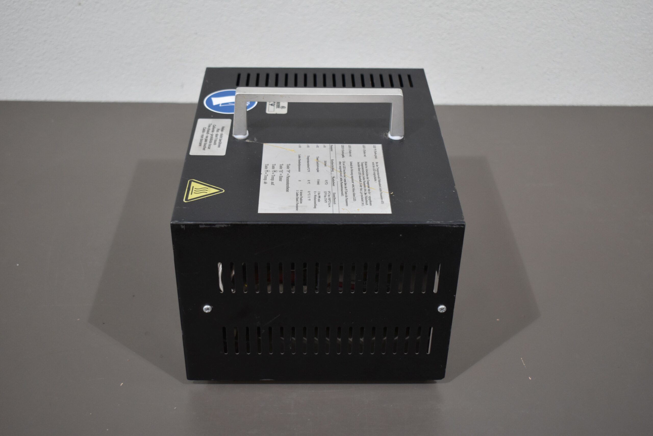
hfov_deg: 42.3
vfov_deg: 28.9
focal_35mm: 46
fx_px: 843
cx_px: 326
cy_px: 218
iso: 800
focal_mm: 31
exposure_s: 1/200
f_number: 4.2
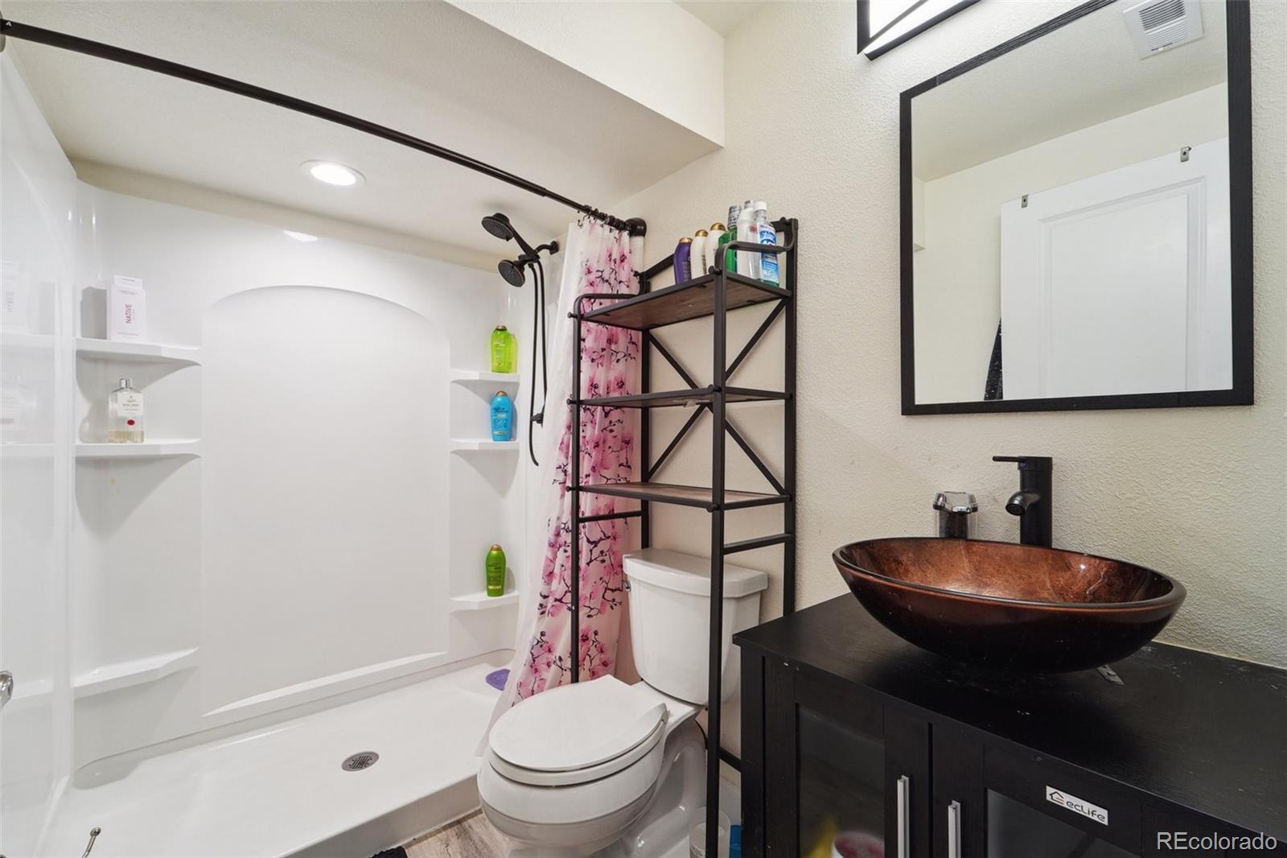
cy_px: 429
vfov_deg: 81.2
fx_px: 500
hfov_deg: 104.3
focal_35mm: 14
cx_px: 644
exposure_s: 1/10
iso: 400
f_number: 11
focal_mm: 14
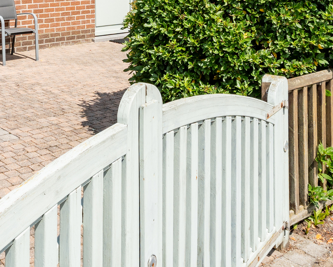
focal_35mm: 54
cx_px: 45
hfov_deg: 33.2
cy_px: -120
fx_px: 532
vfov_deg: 23.3
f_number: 11
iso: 200
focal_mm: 16
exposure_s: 1/250
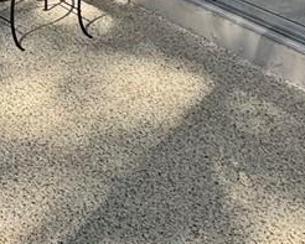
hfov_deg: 18.0
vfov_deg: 14.3
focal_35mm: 89
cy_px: -251
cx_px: -212
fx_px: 804
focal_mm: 2.22
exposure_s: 1/204
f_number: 2.2
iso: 40
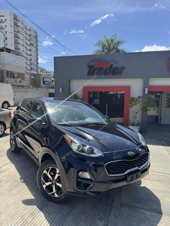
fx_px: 157
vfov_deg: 71.6
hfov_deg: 56.8
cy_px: 113
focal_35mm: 24
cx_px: 85
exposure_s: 1/3247
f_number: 1.78
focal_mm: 6.76
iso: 80
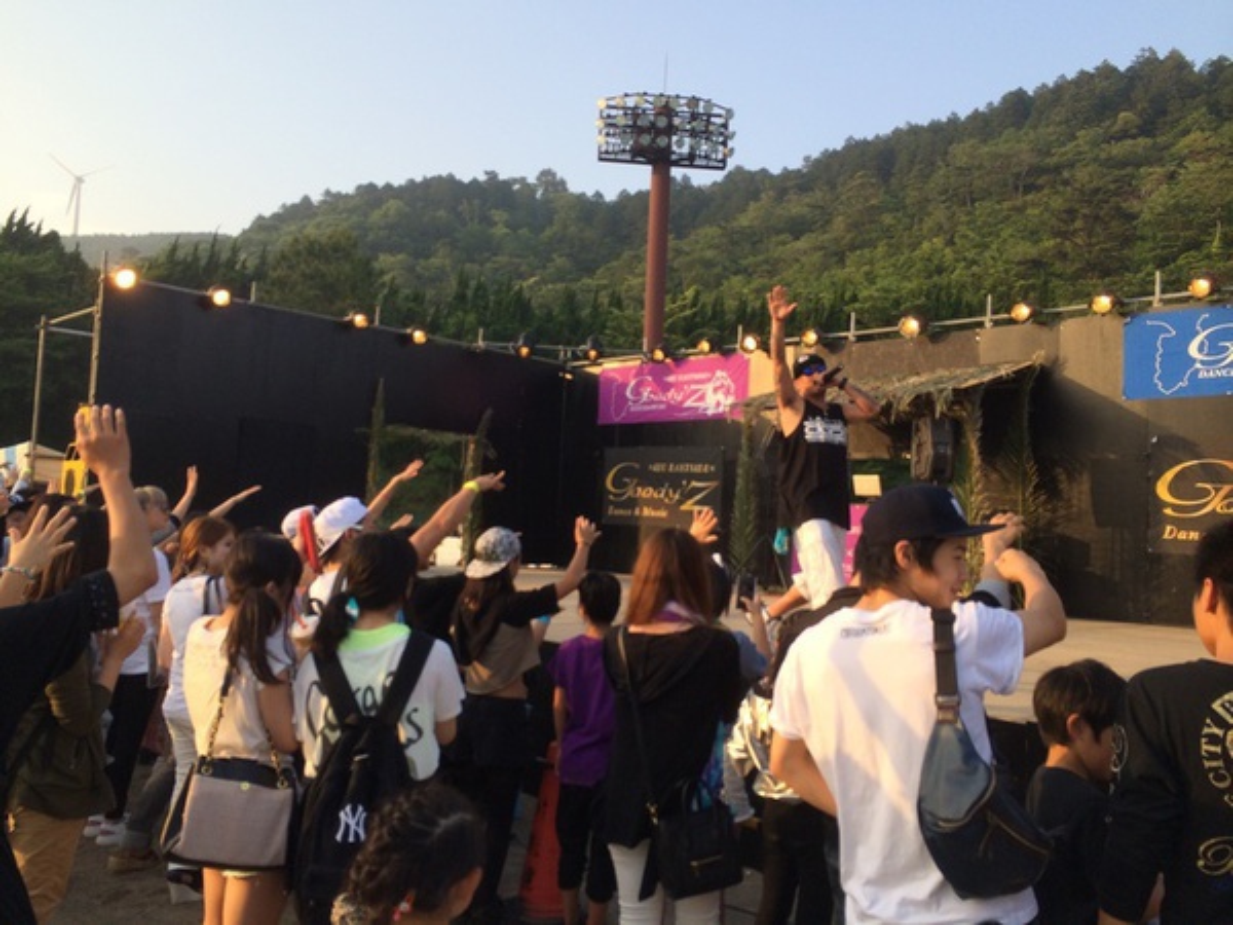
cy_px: 462
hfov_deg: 60.0
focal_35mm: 30
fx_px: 1069
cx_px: 616
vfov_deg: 46.8
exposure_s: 1/540
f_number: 2.2
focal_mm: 4.12
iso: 32
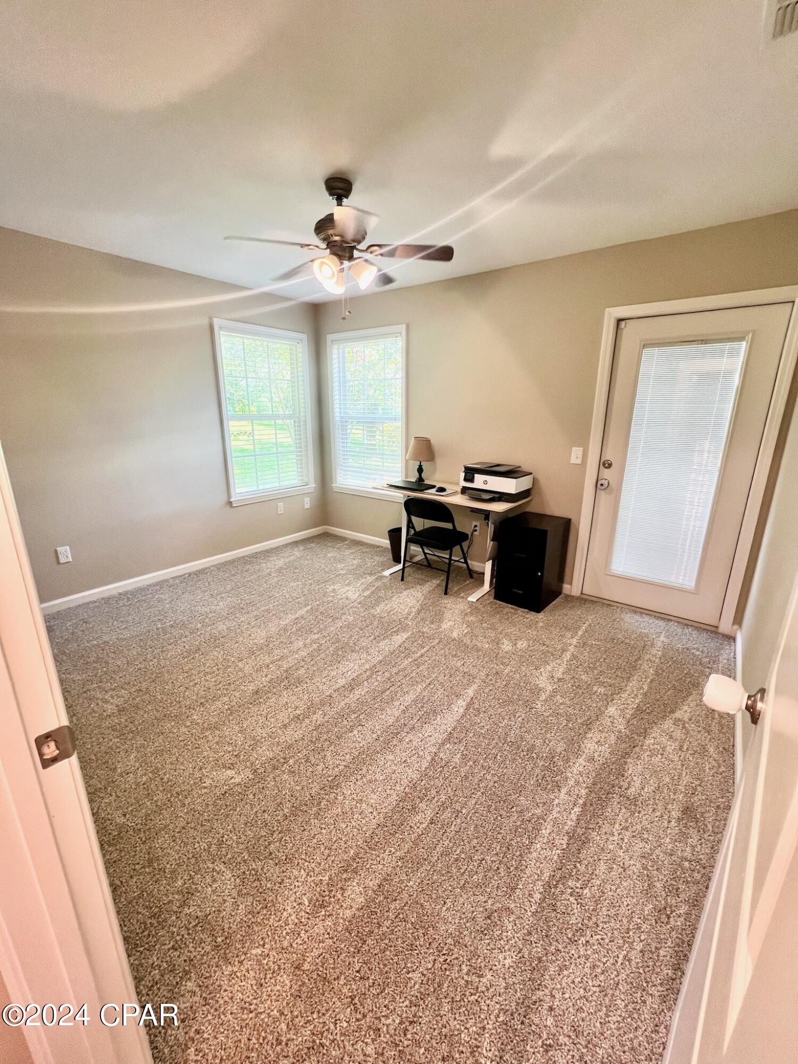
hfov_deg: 89.9
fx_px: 400
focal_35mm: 13
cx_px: 399
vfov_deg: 106.2
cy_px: 532
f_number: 1.8
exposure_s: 1/60
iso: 125
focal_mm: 1.57
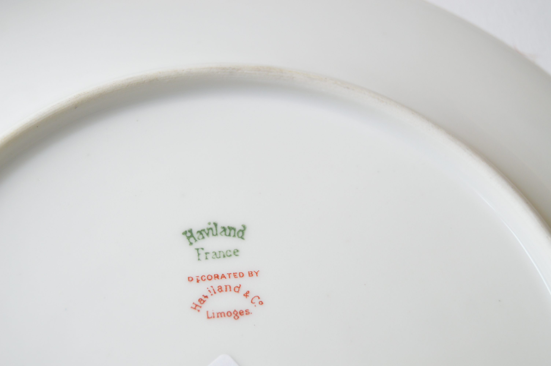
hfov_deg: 24.6
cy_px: 183
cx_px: 276
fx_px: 1262
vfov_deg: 16.5
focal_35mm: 82
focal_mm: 55
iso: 800
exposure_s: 1/60
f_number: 5.6
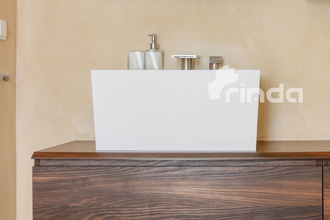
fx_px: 523
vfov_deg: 23.7
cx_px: 256
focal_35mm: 57
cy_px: 84
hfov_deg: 34.2
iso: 100
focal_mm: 18
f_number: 4
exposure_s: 1/13
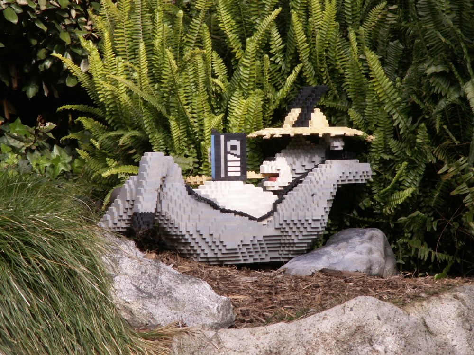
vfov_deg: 6.9
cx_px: 237
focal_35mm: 215
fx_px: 2944
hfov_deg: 9.2
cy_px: 178
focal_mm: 35.13
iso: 50
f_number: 5.6
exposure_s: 1/100
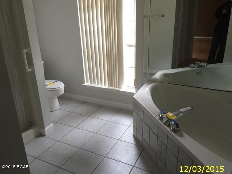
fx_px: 194
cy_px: 87
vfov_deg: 48.2
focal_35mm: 29
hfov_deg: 61.7
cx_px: 116
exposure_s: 1/15
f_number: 2.2
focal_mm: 4.15
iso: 100
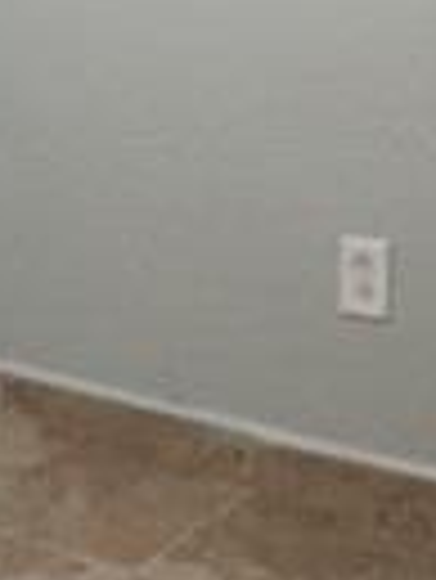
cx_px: -225
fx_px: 2364
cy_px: -49
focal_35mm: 141
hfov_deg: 10.2
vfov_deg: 13.7
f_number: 2.2
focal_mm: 4.15
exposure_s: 1/15
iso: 250
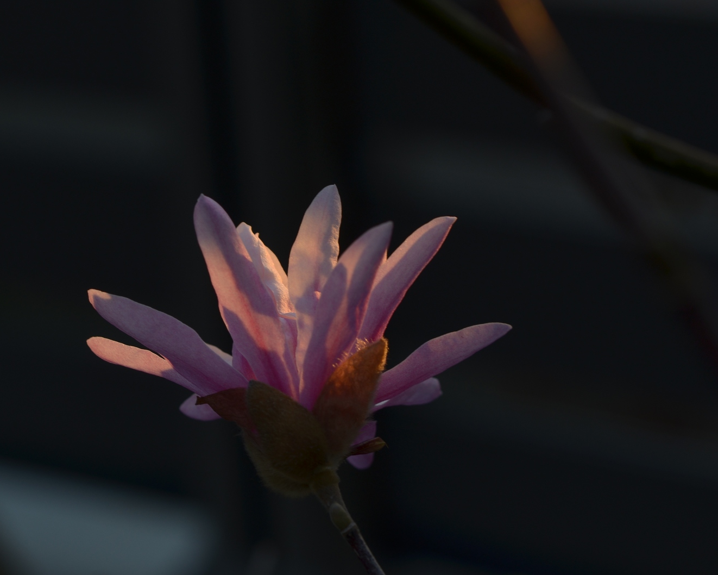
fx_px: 3252
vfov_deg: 10.1
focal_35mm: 153
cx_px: 288
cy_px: 288
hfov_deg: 12.6
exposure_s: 1/125
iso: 100
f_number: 5.6
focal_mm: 90
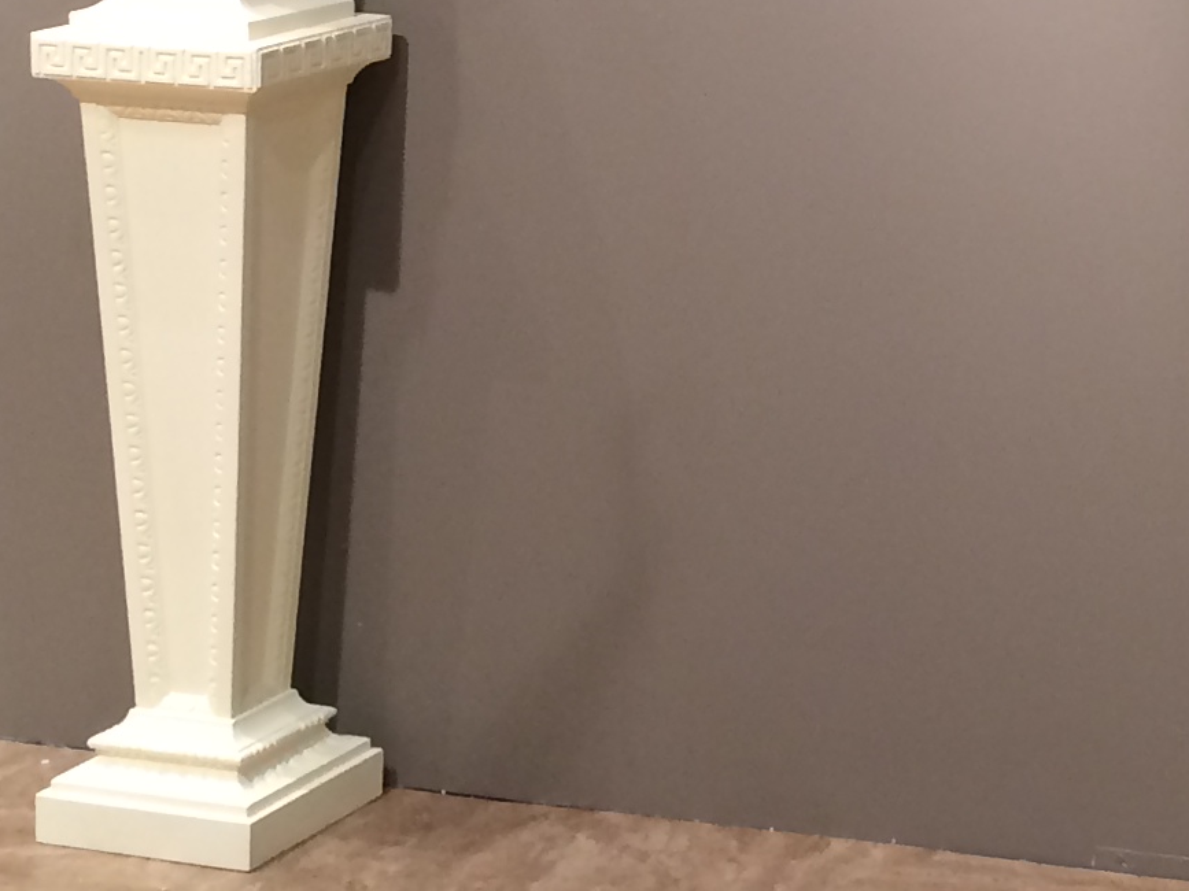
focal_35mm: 113
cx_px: 1177
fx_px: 3881
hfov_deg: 17.0
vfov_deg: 12.8
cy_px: -184
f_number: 2.2
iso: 80
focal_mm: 4.12
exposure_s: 1/30
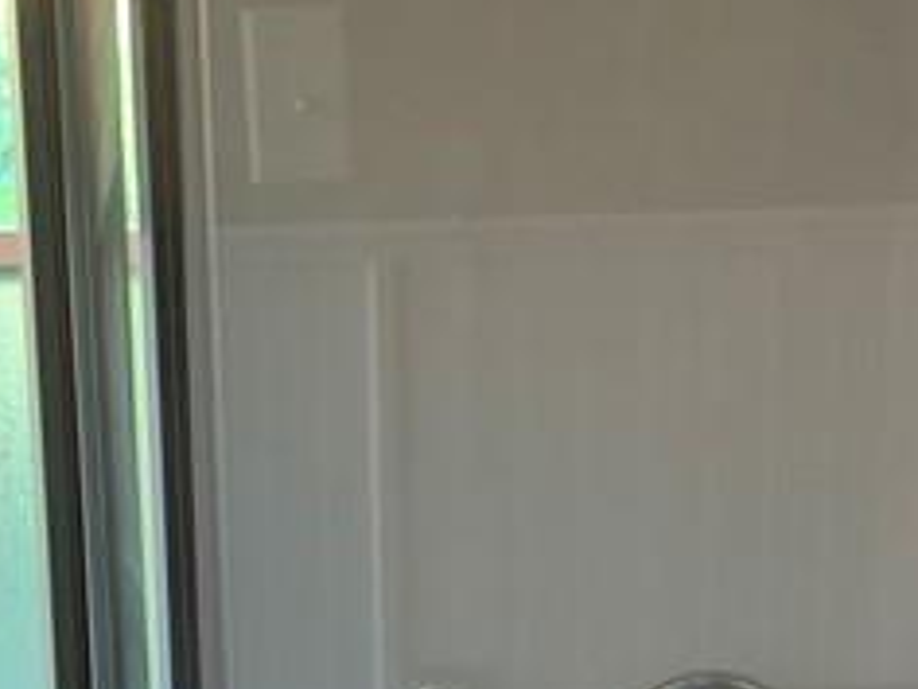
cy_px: 930
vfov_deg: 12.6
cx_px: 420
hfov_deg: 17.4
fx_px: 2997
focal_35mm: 113
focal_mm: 4.25
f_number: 1.8
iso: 160
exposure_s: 1/60
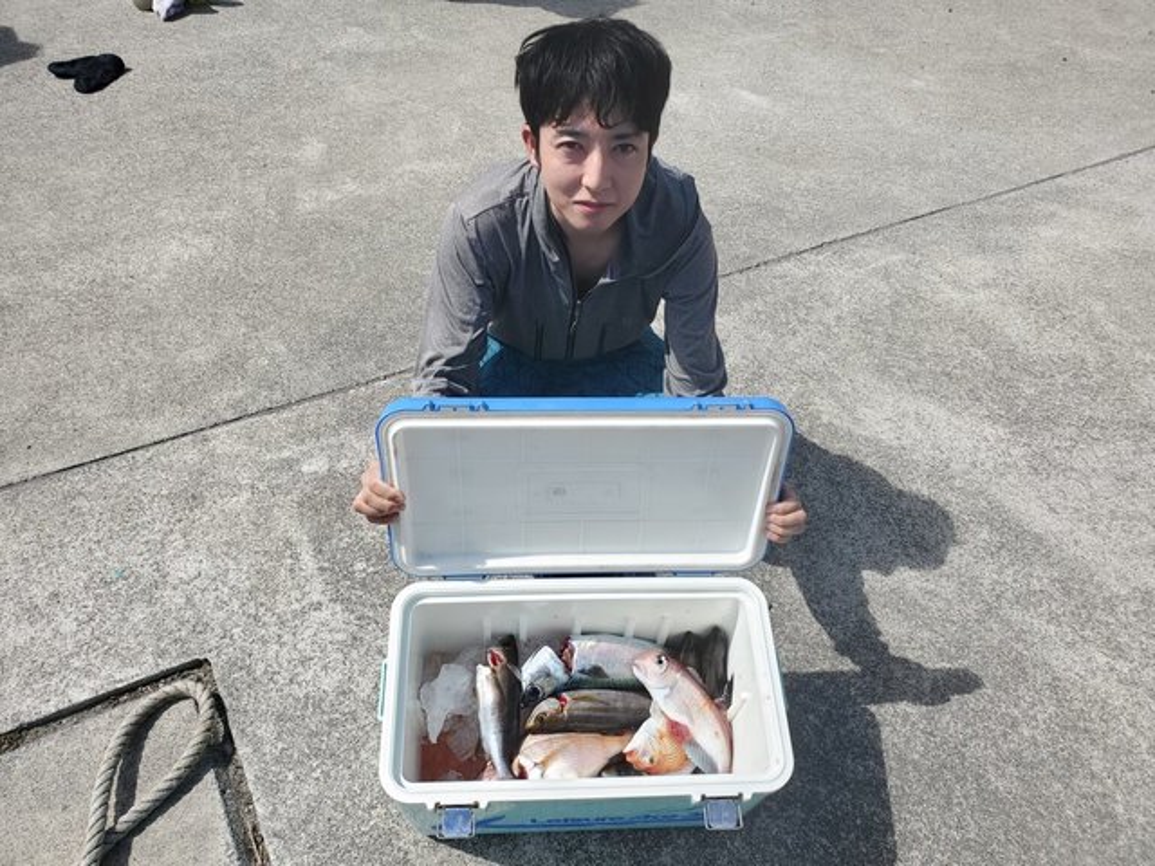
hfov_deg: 67.3
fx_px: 868
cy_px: 433
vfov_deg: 53.1
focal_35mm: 26
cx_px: 578
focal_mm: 4.3
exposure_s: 1/1732
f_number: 2.4
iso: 50
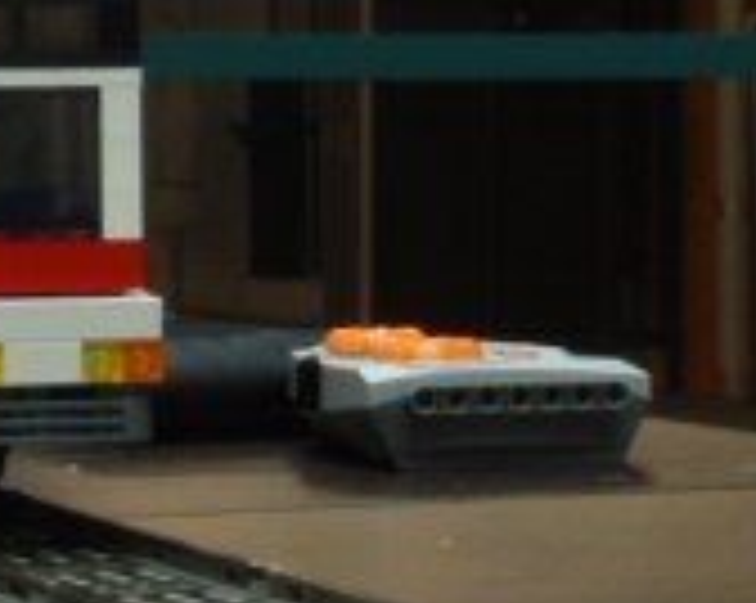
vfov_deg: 11.5
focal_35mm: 134
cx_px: -212
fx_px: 2995
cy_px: 212
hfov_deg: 13.9
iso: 125
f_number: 4.1
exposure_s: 1/40
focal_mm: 6.53
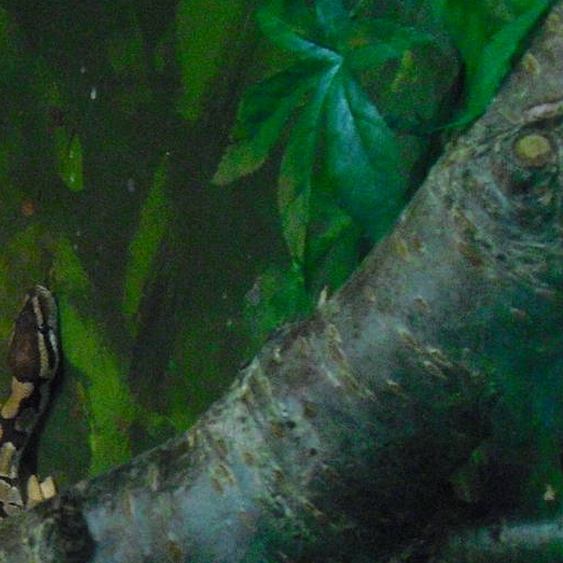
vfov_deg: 17.0
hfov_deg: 16.6
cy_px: 580
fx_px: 1840
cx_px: -126
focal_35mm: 100
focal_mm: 6.3
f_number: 3.1
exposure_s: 1/50
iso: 800
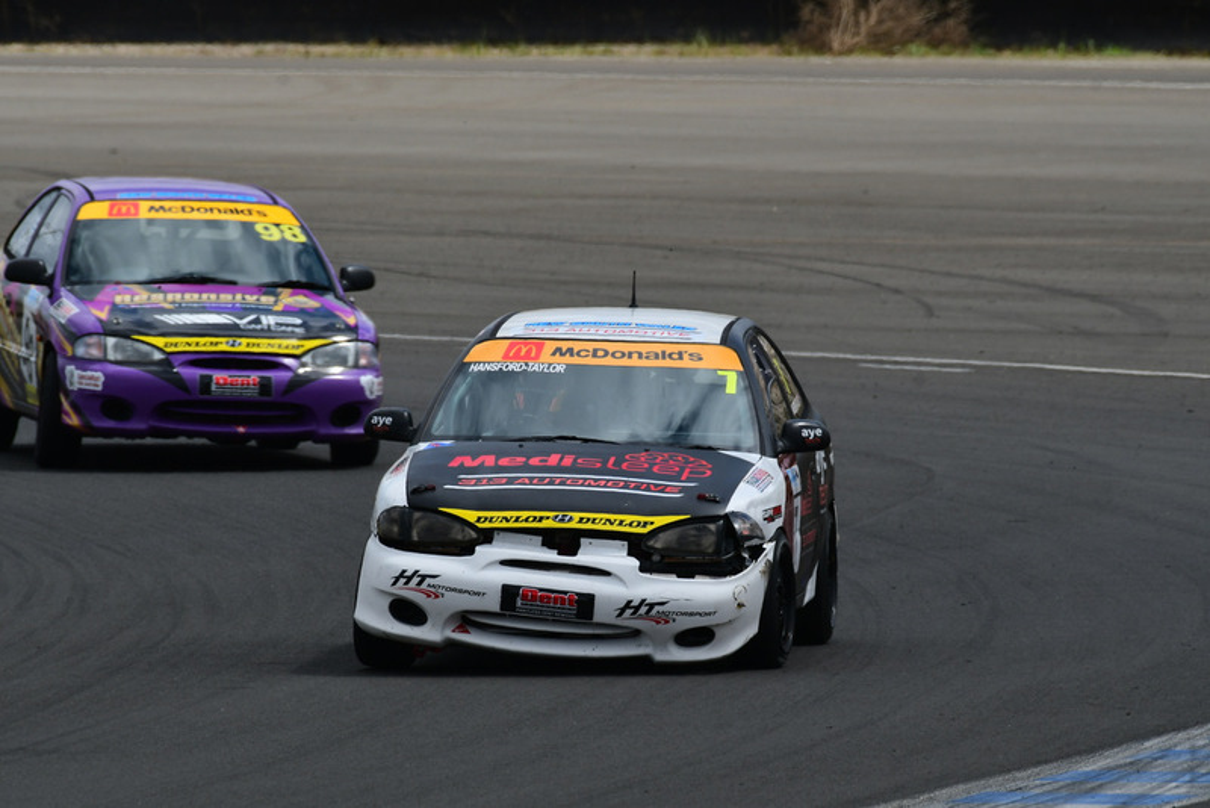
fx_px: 24207
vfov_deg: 1.9
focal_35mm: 720
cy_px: 404
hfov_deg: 2.9
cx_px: 605
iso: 200
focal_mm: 480
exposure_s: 1/640
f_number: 10
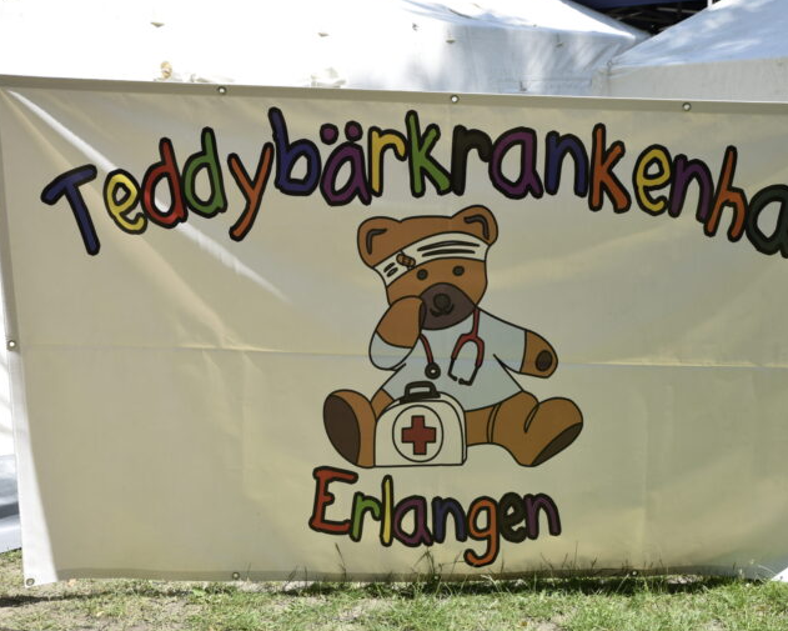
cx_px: 452
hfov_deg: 38.7
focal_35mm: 48
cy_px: 313
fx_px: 1120
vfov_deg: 31.5
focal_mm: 42
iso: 220
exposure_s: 1/250
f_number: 8
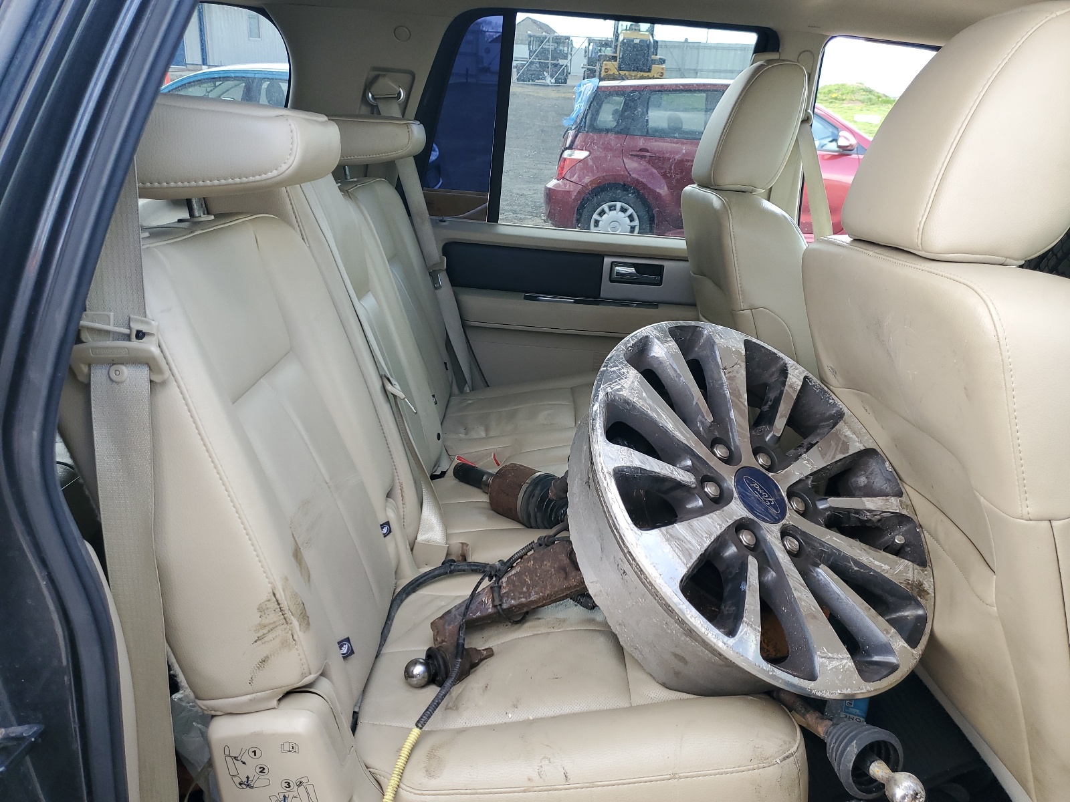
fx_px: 804
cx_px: 535
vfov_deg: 53.1
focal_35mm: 26
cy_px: 401
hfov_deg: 67.3
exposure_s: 1/120
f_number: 1.5
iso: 56
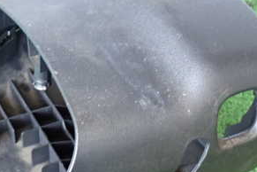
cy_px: 113
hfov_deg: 23.0
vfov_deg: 15.5
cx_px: 73
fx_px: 628
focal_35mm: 88
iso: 320
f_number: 2.8
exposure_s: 1/40
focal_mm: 7.31
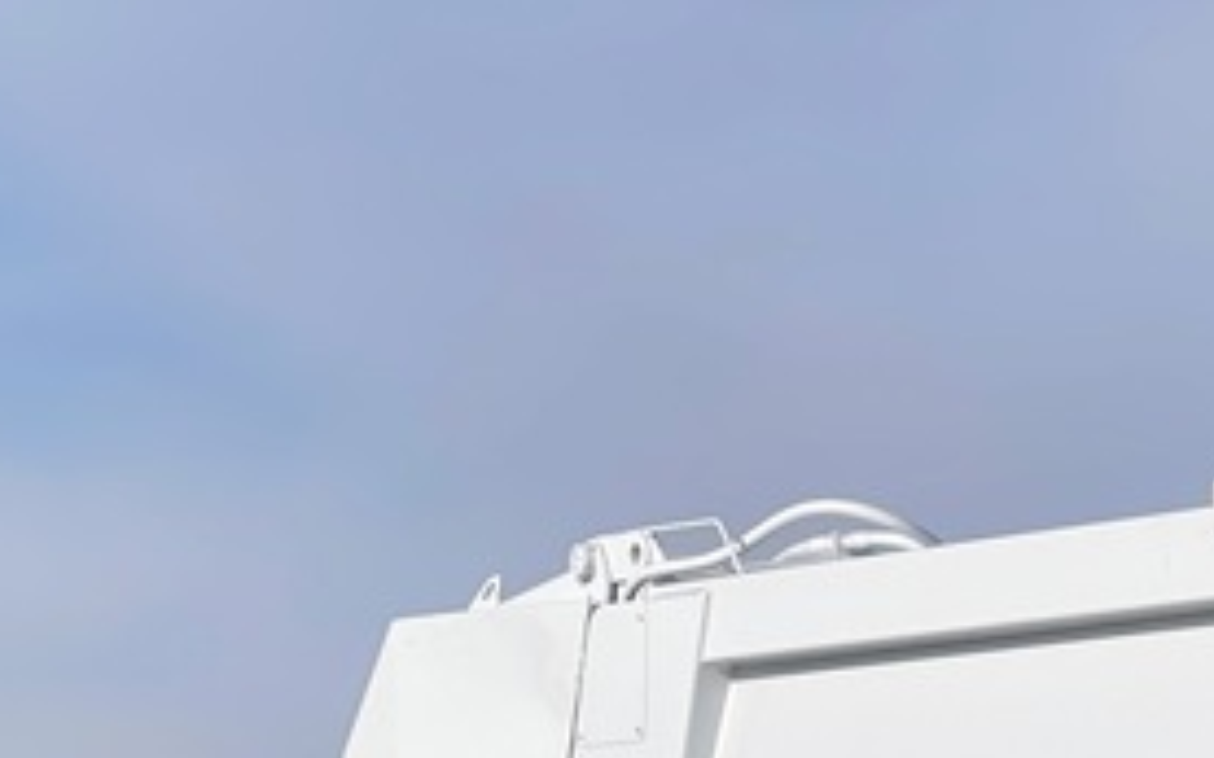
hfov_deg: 10.8
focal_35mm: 191
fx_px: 6318
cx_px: 1337
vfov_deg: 6.7
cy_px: 1273
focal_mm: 7.5
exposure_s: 1/2273
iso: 32
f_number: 2.2
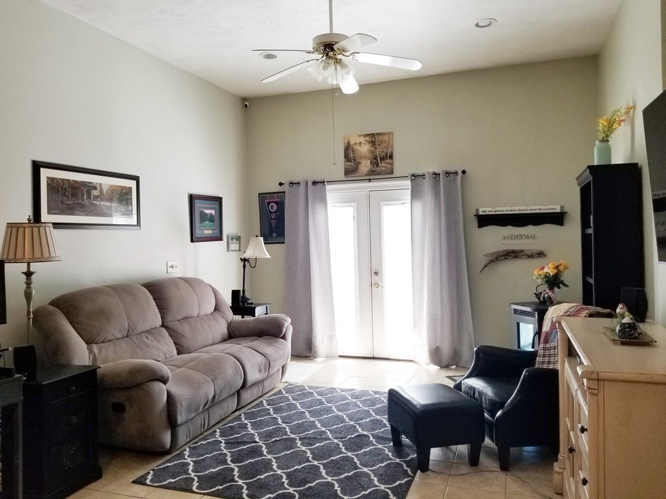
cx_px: 333
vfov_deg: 53.1
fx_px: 500
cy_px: 250
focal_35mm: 26
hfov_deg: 67.3
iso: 64
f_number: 1.7
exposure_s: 1/60
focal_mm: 4.3
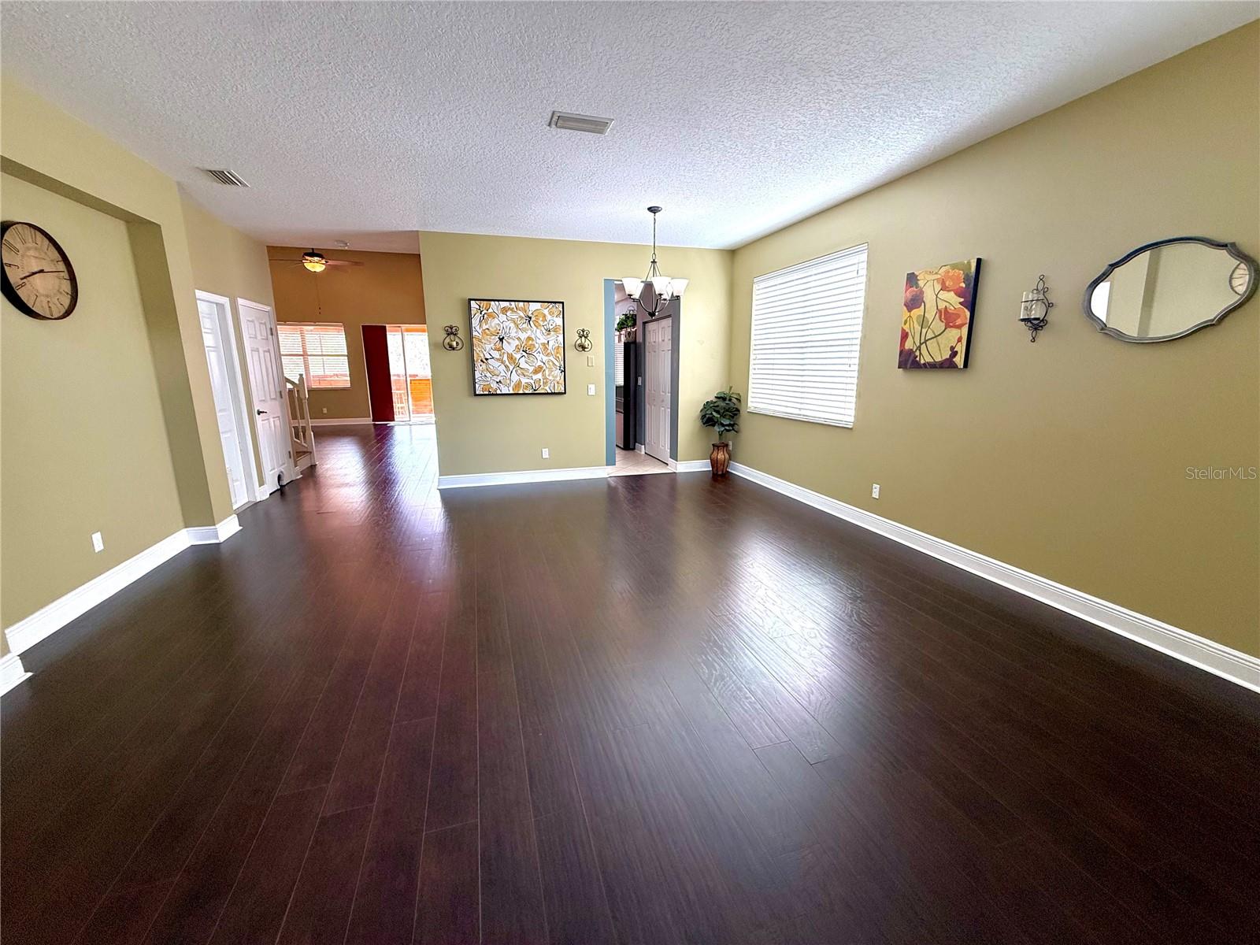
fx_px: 510
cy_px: 472
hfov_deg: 102.1
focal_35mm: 14
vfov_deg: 85.7
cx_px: 630
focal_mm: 2.22
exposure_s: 1/120
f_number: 2.2
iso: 125
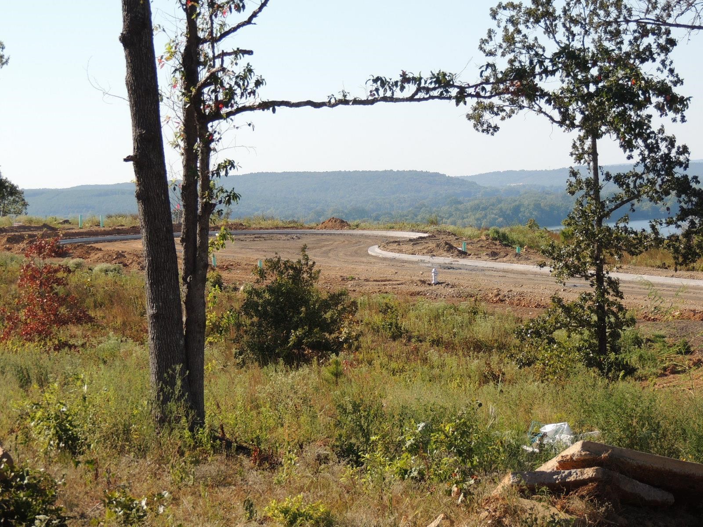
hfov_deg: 16.4
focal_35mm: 120
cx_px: 352
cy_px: 264
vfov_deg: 12.3
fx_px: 2437
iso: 100
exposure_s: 1/500
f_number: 4.2
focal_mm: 21.4
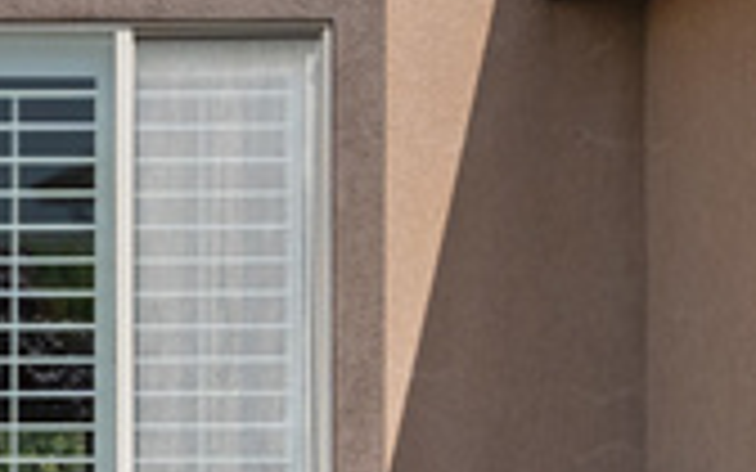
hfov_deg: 10.0
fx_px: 3832
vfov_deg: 7.0
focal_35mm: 186
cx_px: -1012
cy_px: 544
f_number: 8
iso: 800
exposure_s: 1/320
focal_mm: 30
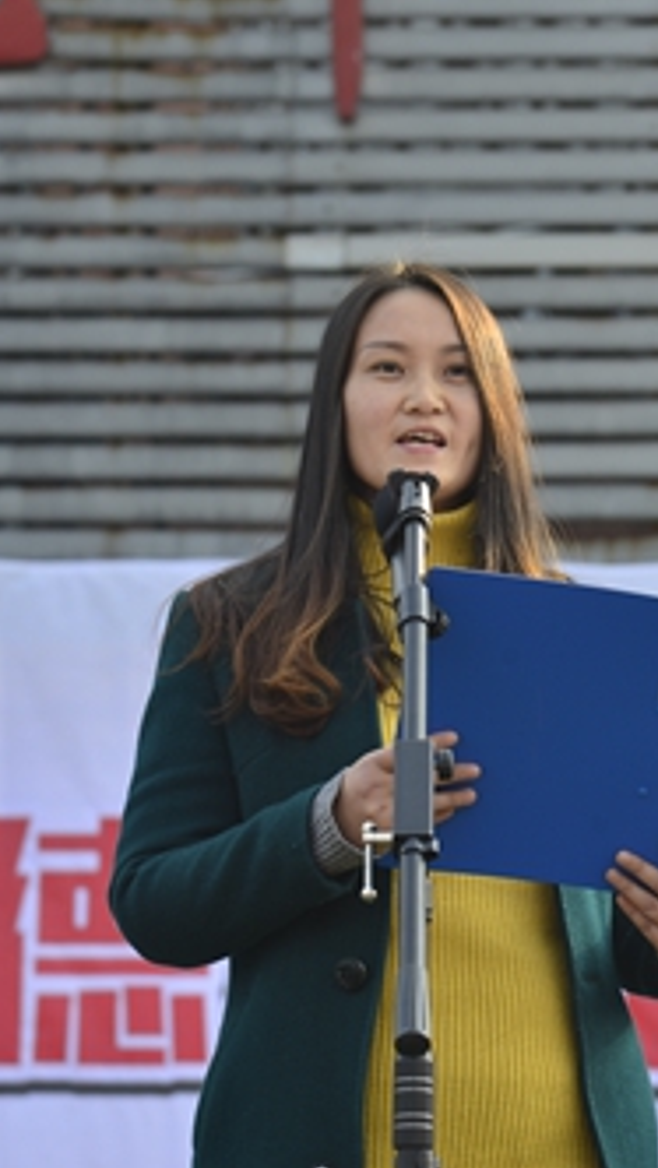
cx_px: 496
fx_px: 5485
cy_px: 584
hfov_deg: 6.9
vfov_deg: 12.2
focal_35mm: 177
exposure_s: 1/200
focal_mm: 112
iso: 250
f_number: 7.1
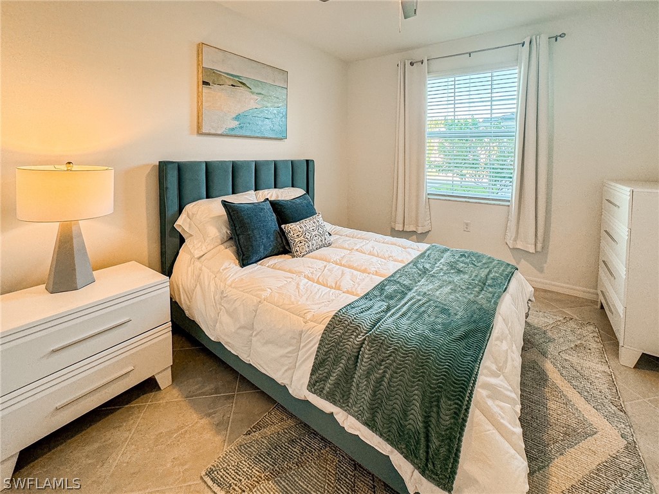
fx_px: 267
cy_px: 247
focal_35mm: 14
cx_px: 330
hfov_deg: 102.1
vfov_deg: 85.7
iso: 160
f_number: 2.2
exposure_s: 1/120
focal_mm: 2.22
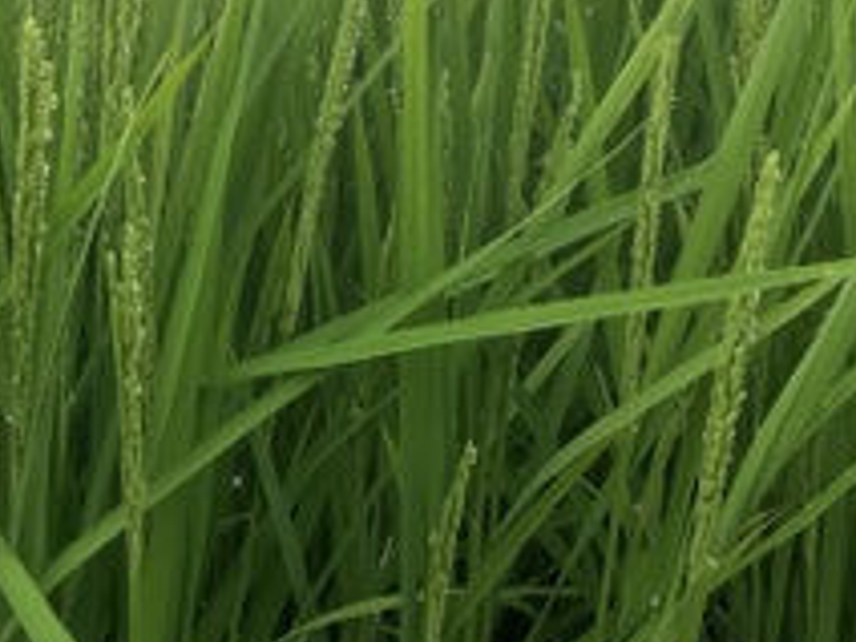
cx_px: 218
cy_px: -61
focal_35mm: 59
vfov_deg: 23.3
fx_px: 1459
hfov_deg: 32.1
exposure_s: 1/121
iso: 125
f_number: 1.6
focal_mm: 5.1
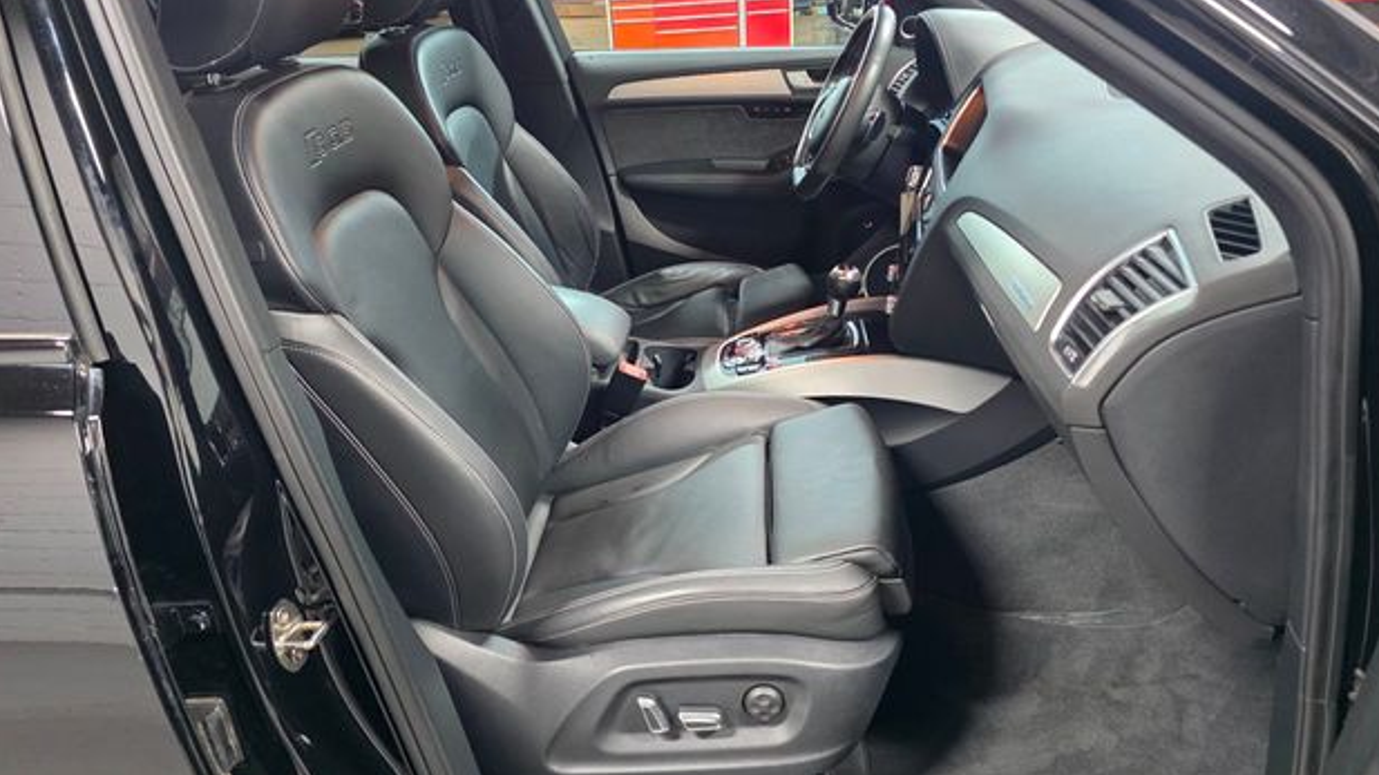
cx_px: 697
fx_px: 951
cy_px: 409
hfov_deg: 71.9
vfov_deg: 44.4
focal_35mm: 26
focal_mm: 6.3
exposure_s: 1/120
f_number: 1.7
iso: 800
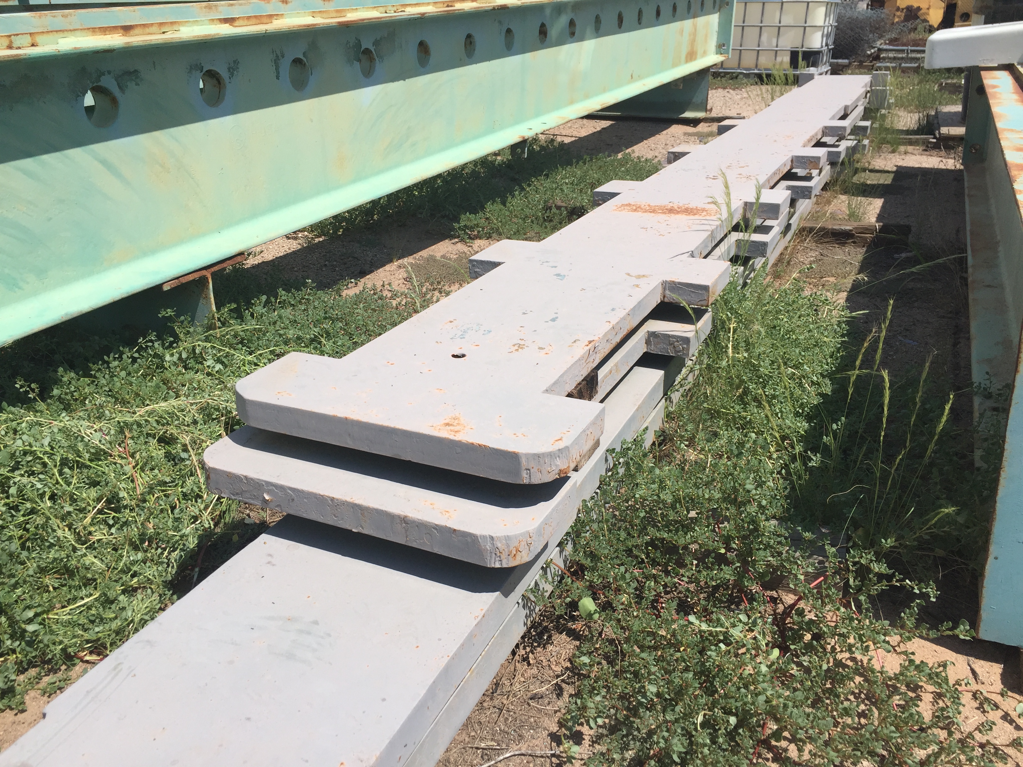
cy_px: 384
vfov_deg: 48.2
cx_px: 512
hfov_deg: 61.7
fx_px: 857
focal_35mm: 29
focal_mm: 4.15
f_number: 2.2
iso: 32
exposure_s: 1/3049
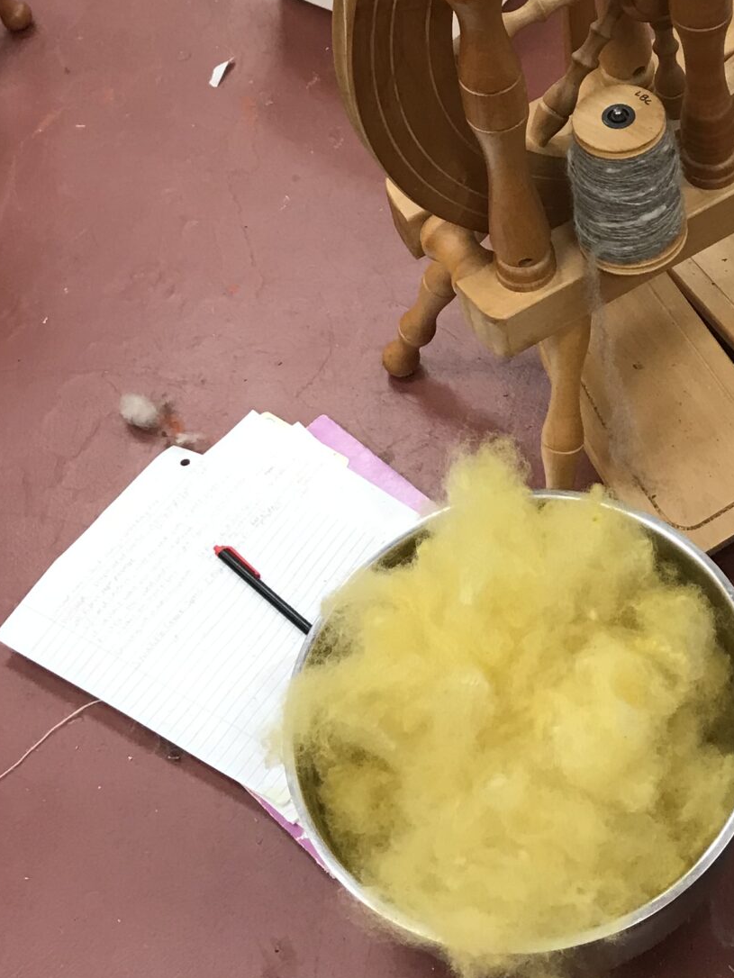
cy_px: 111
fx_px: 1865
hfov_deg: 22.1
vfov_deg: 28.3
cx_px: 551
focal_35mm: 66
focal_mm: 3.99
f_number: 1.8
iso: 25
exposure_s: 1/30
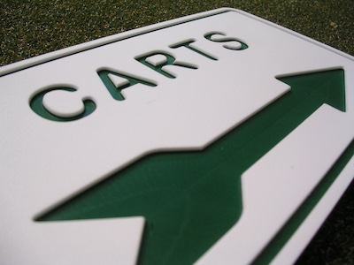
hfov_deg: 50.1
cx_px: 177
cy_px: 132
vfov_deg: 38.7
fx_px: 378
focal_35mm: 37
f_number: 2.7
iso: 100
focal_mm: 5.6
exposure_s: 1/37
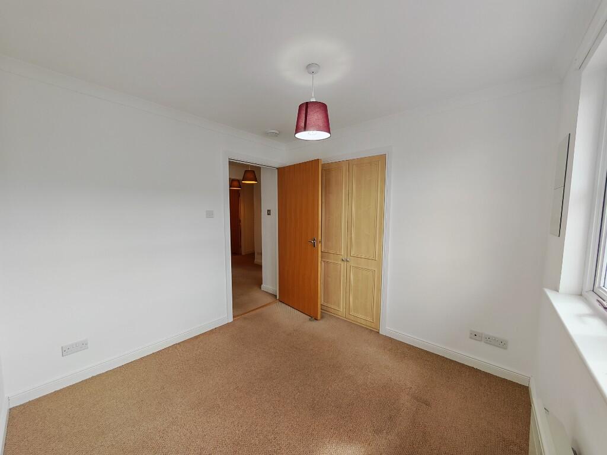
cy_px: 228
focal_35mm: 12
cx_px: 304
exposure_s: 1/100
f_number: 2
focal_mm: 1.82
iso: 80
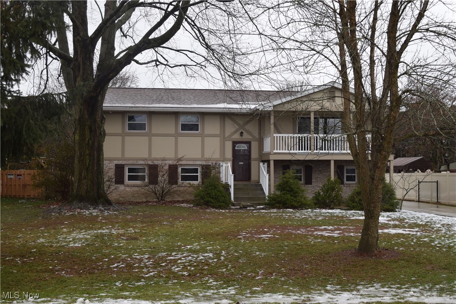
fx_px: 608
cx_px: 228
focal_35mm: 48
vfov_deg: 28.1
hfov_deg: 41.1
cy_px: 152
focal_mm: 32
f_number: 6.3
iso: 400
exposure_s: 1/160
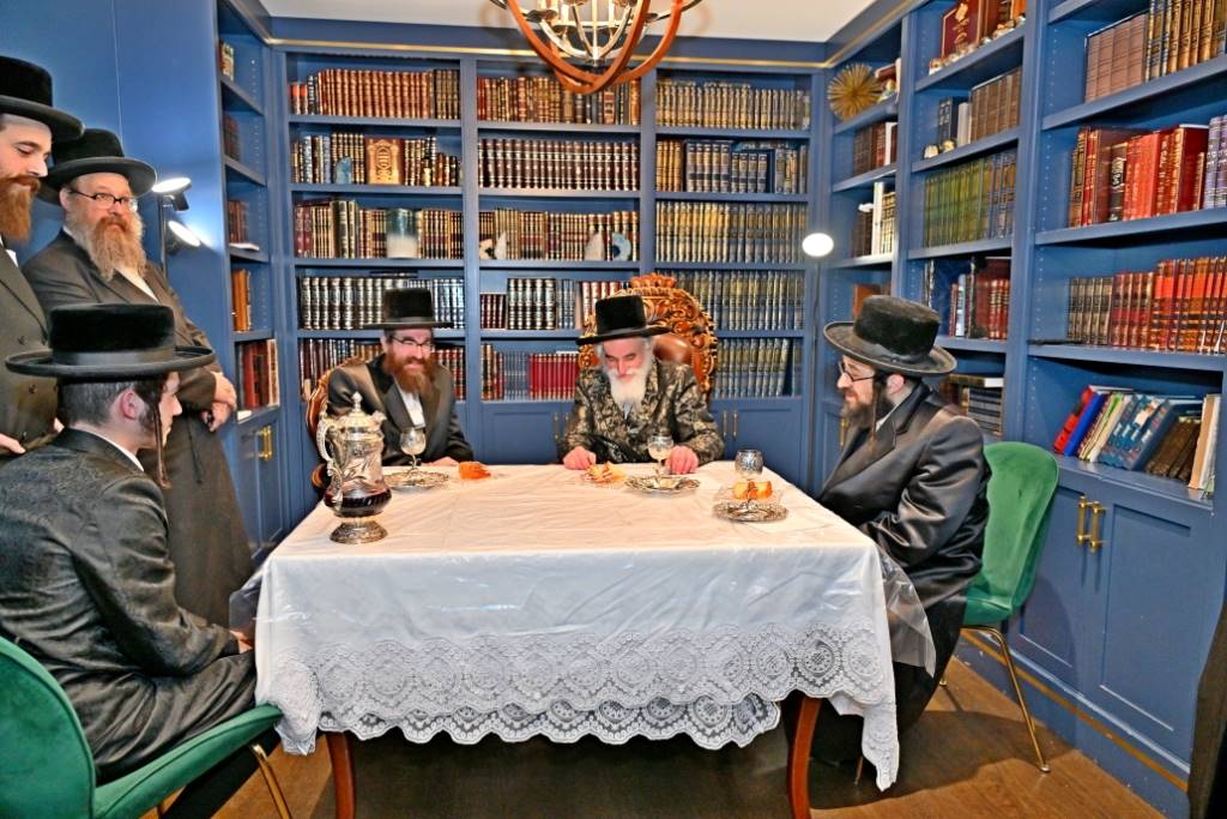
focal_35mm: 24
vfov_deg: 53.1
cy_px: 410
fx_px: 818
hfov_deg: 73.7
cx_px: 614
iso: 1000
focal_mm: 24
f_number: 4
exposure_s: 1/200
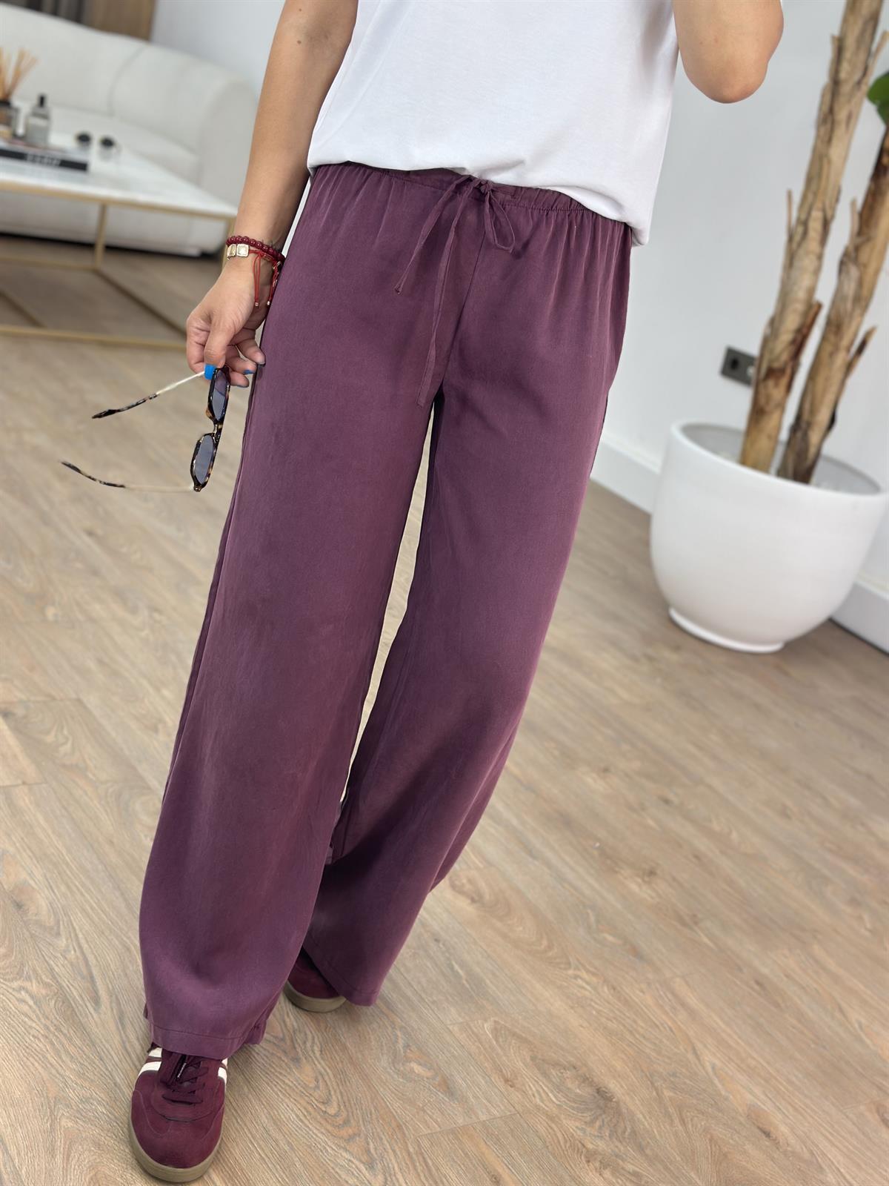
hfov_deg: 30.3
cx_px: 444
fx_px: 1644
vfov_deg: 39.7
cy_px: 593
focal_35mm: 48
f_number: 1.78
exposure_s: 1/100
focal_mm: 6.86
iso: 100
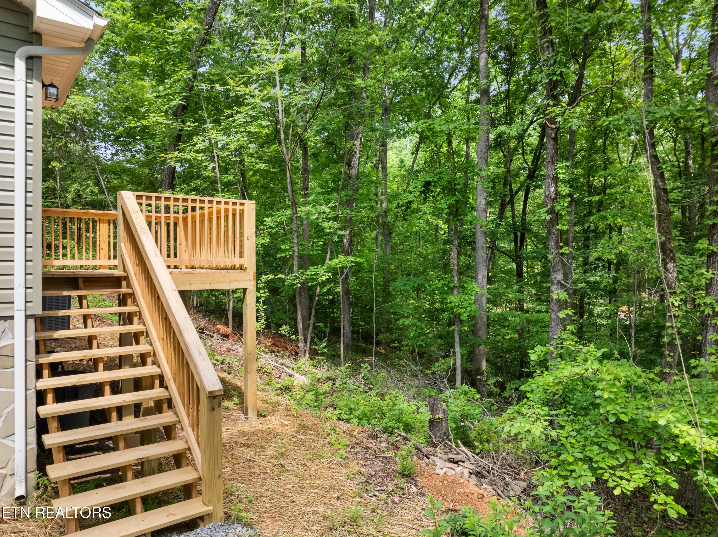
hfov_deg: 71.6
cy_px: 268
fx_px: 497
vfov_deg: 56.8
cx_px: 359
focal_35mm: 24
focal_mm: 12.29
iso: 160
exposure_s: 1/320
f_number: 2.8
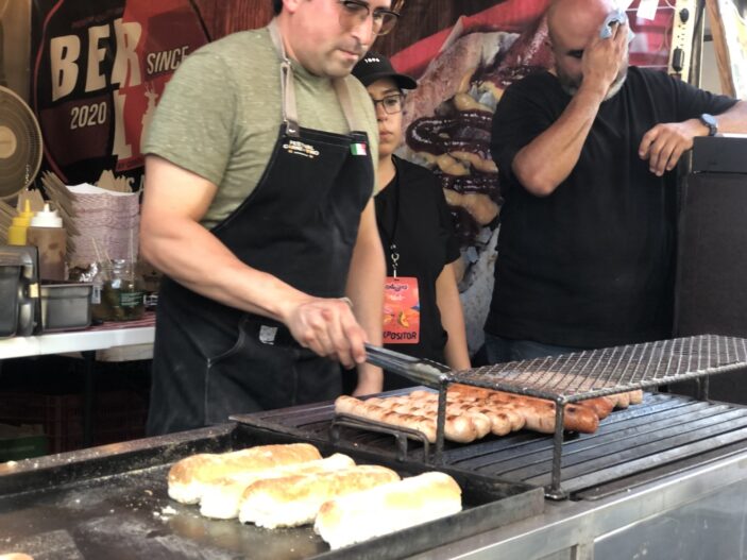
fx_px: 1230
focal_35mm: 57
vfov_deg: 25.7
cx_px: 374
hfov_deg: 33.8
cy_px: 280
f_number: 2.8
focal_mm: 6.6
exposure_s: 1/30
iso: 100
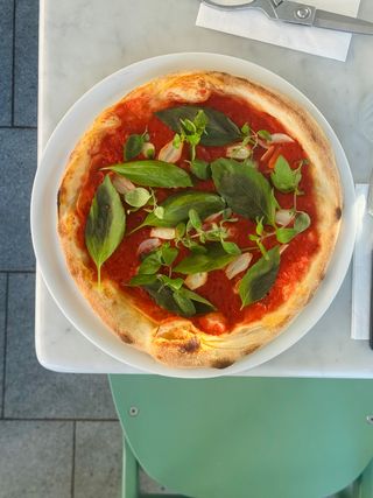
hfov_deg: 30.3
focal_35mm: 48
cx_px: 186
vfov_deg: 39.7
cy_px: 249
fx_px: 690
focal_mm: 6.76
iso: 100
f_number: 1.78
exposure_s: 1/116
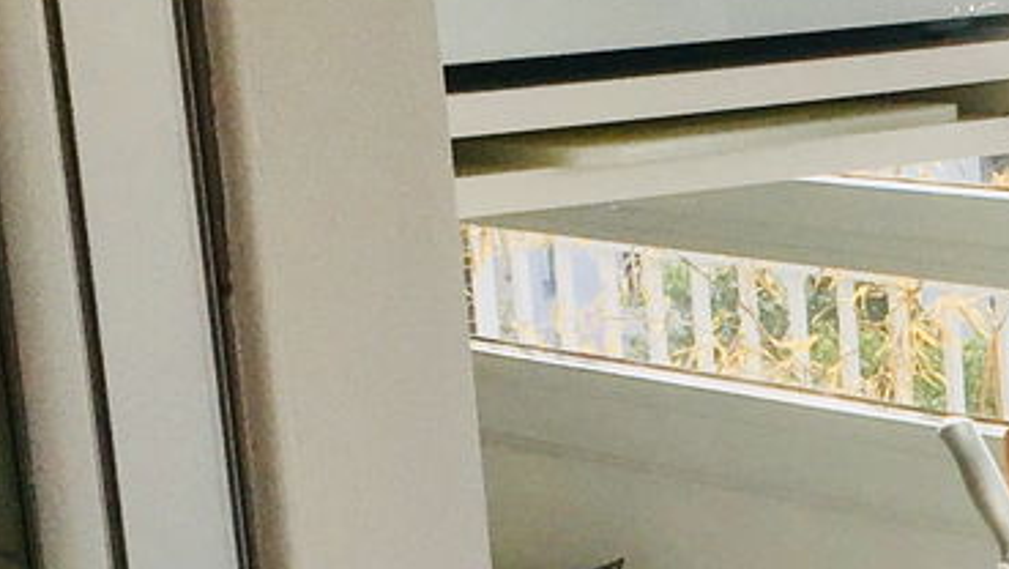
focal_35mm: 137
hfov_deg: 15.1
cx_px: 1203
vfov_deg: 8.7
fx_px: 3667
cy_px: 791
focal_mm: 4.15
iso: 25
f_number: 2.2
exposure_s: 1/450
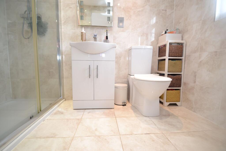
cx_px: 113
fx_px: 94
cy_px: 76
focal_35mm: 15
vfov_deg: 77.3
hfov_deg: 100.4
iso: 400
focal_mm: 10
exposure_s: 1/60
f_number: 4
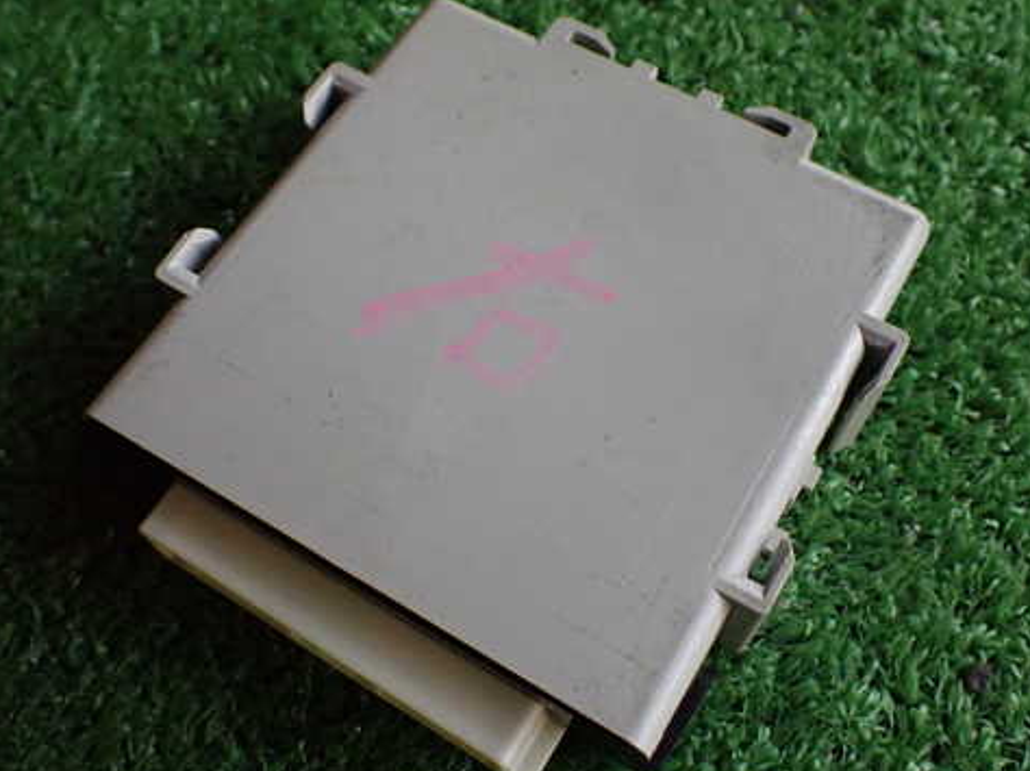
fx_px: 1130
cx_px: 526
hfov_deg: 49.0
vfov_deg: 37.7
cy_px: 400
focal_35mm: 38
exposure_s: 1/125
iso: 800
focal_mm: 5.4
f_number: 2.3
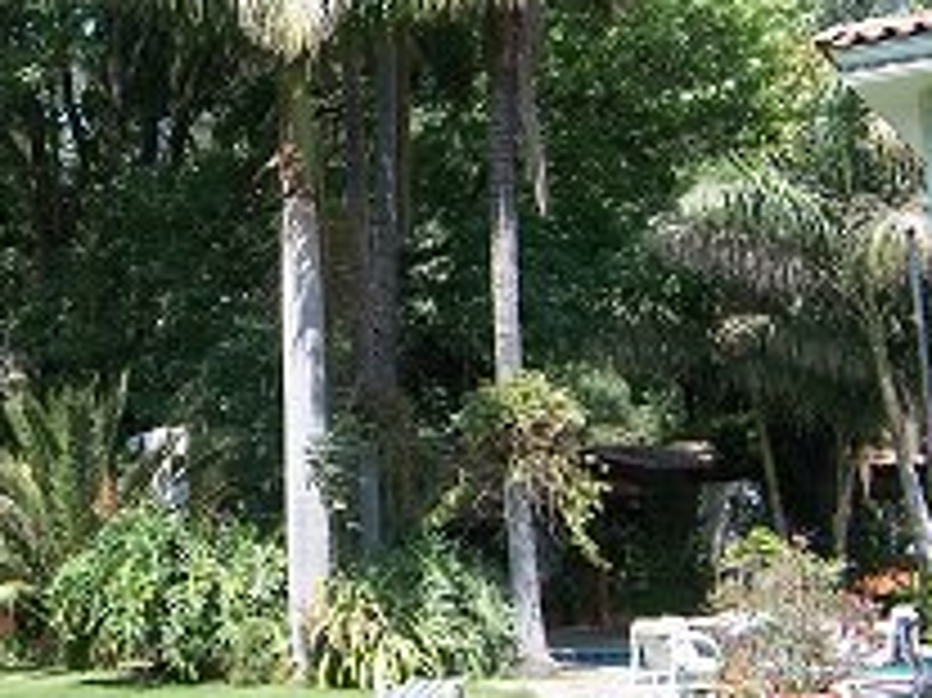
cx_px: 142
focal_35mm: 63
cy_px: 234
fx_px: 1695
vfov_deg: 23.2
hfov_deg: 29.8
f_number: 3.4
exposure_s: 1/350
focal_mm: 5.5
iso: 80
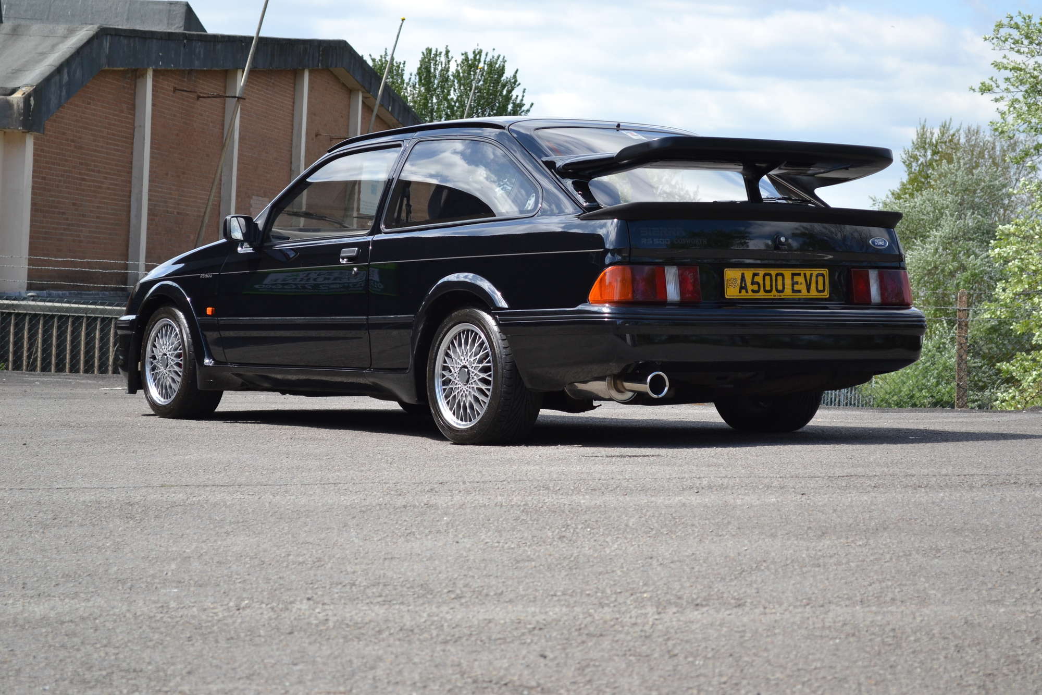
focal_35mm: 82
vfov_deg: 16.6
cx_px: 521
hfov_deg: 24.6
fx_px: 2388
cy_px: 348
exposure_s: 1/800
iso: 400
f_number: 5.6
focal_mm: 55
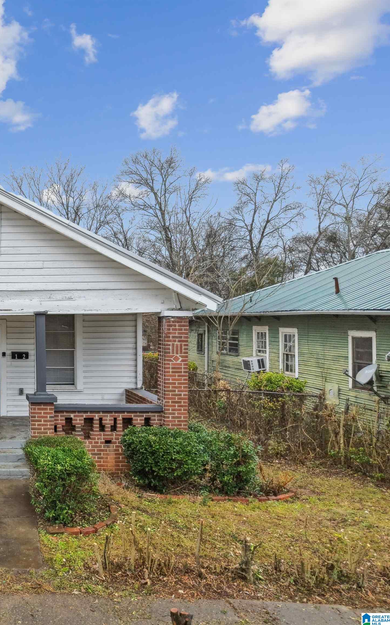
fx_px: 578
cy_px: 312
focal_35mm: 34
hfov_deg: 33.3
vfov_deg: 56.7
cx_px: -23
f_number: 1.8
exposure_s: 1/500
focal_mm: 8.7
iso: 160
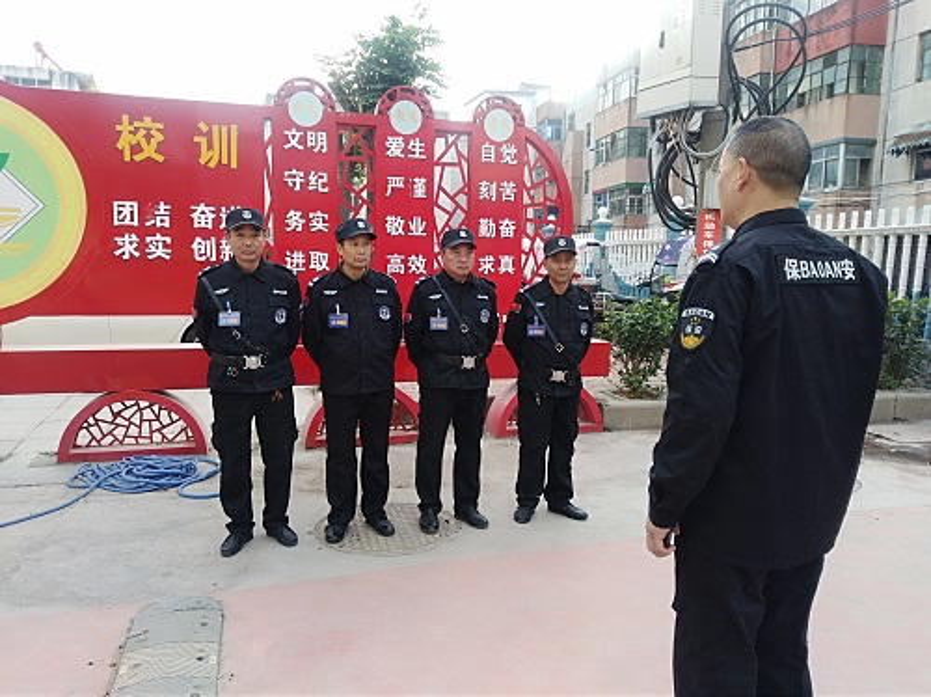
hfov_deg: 67.4
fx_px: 699
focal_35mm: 26
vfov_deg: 53.0
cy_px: 348
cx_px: 466
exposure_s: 1/120
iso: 109
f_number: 2.2
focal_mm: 3.83
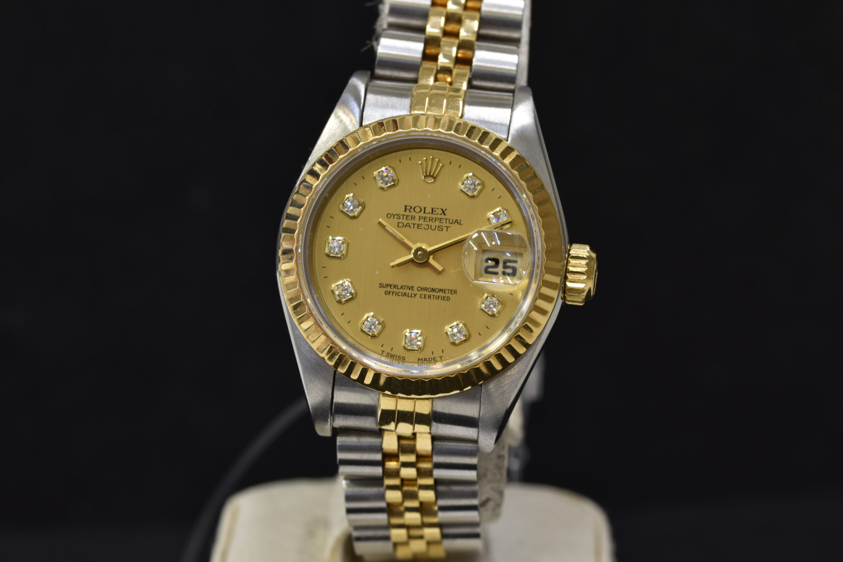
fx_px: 3161
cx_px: 422
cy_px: 281
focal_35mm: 135
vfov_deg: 10.2
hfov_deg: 15.2
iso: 100
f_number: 13
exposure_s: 1/4
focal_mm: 90
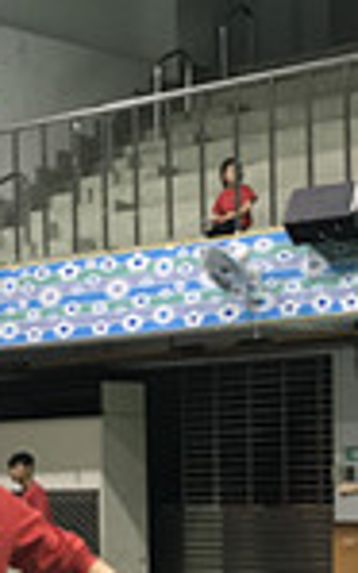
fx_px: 1656
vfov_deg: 19.3
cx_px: -85
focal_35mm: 106
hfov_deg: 12.0
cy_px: 529
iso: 40
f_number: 1.8
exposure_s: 1/20
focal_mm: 3.99
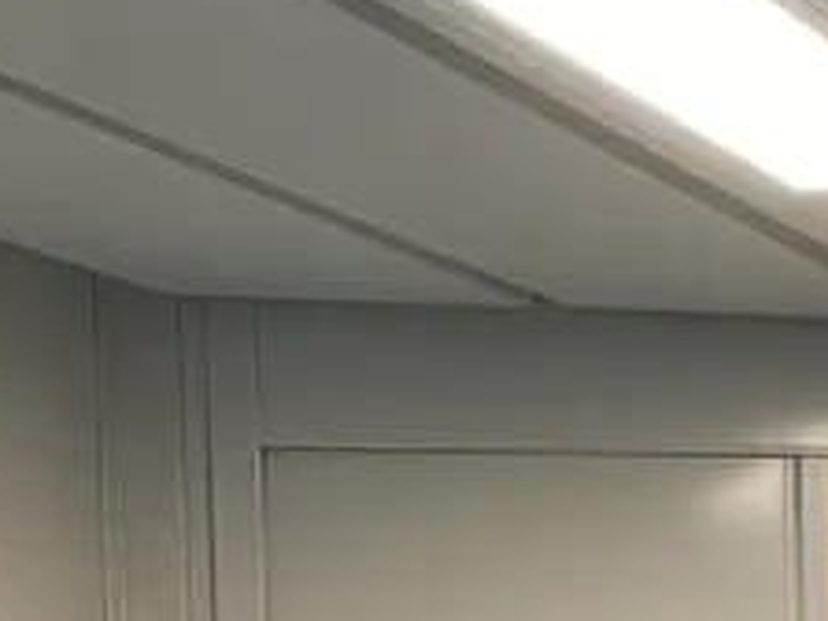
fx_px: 3325
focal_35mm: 139
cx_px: 1283
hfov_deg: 13.3
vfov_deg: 10.0
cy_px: 1168
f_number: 1.6
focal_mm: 4.2
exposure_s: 1/60
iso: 80
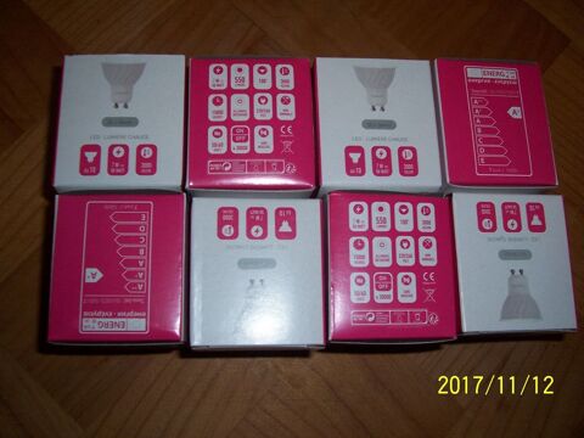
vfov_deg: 41.8
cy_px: 219
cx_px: 292
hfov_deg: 54.0
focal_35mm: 34
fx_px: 574
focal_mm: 5.6
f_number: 2.7
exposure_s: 1/60
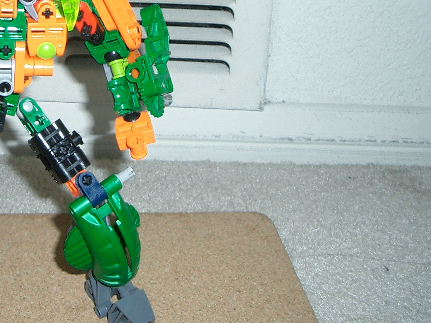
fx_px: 822
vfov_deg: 22.1
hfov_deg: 28.4
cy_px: 82
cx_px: 50
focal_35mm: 66
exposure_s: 1/40
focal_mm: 5.8
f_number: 2.6
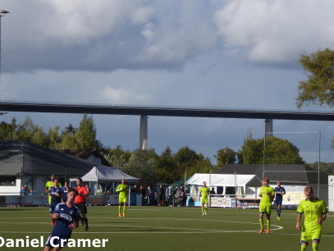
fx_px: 1323
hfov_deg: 14.4
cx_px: 155
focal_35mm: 137
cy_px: 114
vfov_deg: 10.8
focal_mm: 22.3
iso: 80
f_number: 5.2
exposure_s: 1/500
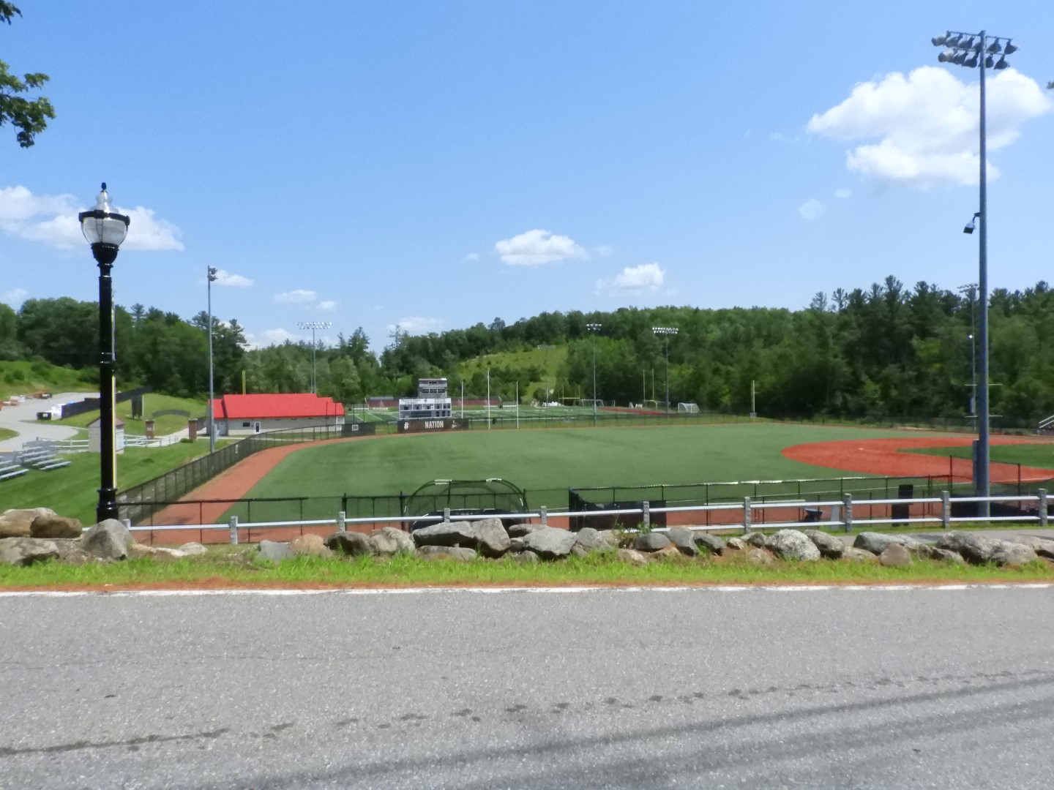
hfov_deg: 71.6
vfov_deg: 56.8
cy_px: 395
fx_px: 731
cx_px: 527
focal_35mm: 24
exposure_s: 1/4000
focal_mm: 4.3
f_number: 7.6
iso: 1600
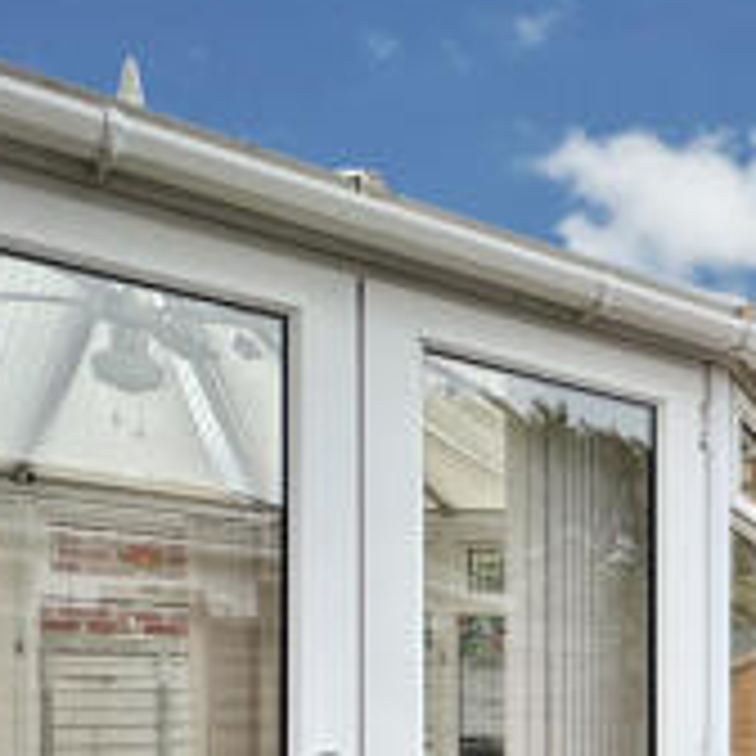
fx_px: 1062
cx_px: 1213
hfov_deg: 25.5
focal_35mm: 43
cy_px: 952
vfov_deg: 31.4
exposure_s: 1/99
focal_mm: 2.22
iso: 64
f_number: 2.2
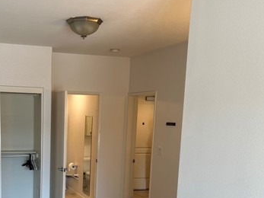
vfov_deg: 29.4
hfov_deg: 38.7
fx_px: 366
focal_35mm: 48
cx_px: 68
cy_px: 165
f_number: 1.5
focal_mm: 5.7
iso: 50
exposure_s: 1/120
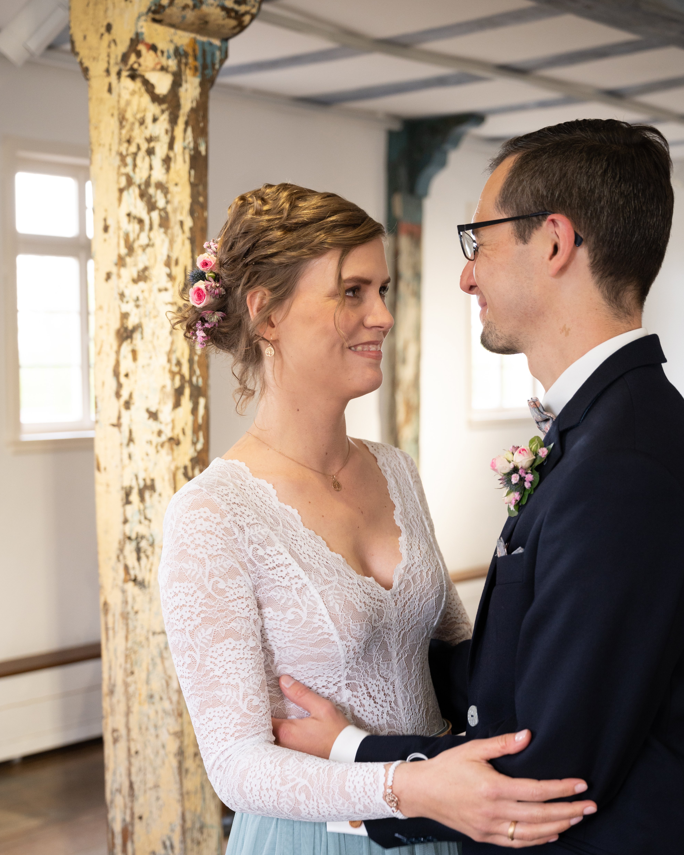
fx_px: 1392
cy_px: 483
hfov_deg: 27.6
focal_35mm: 55
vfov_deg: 34.1
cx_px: 341
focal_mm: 48
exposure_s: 1/125
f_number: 4
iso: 900
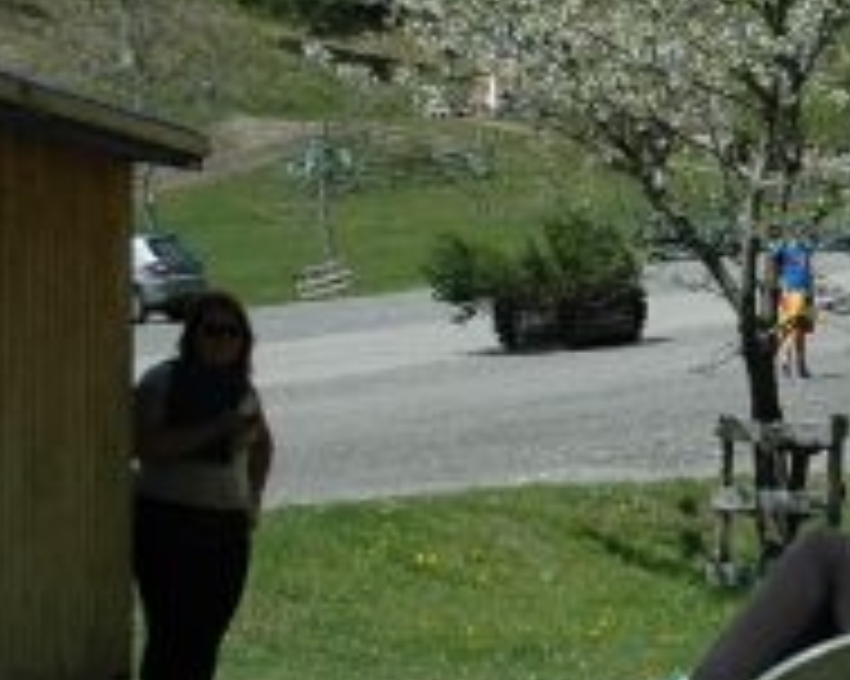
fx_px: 3495
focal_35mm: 139
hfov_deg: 13.3
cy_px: 441
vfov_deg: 11.1
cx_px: 1129
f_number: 4.5
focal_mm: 34
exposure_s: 1/1600
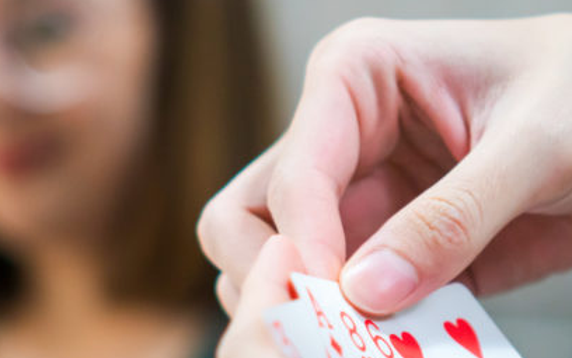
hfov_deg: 15.5
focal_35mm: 134
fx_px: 2093
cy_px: 308
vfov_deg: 9.7
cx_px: 160
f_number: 1.8
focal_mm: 35
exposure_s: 1/125
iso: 1000
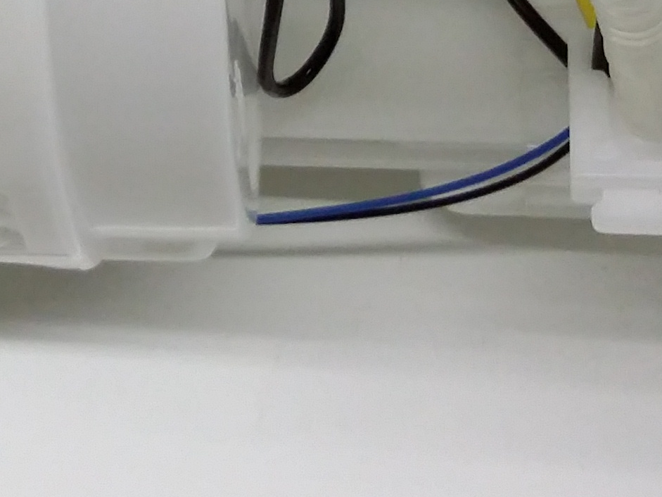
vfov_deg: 13.0
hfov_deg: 17.6
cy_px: -93
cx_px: 118
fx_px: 2123
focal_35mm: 111
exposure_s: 1/30
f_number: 2.4
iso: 200
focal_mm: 3.4
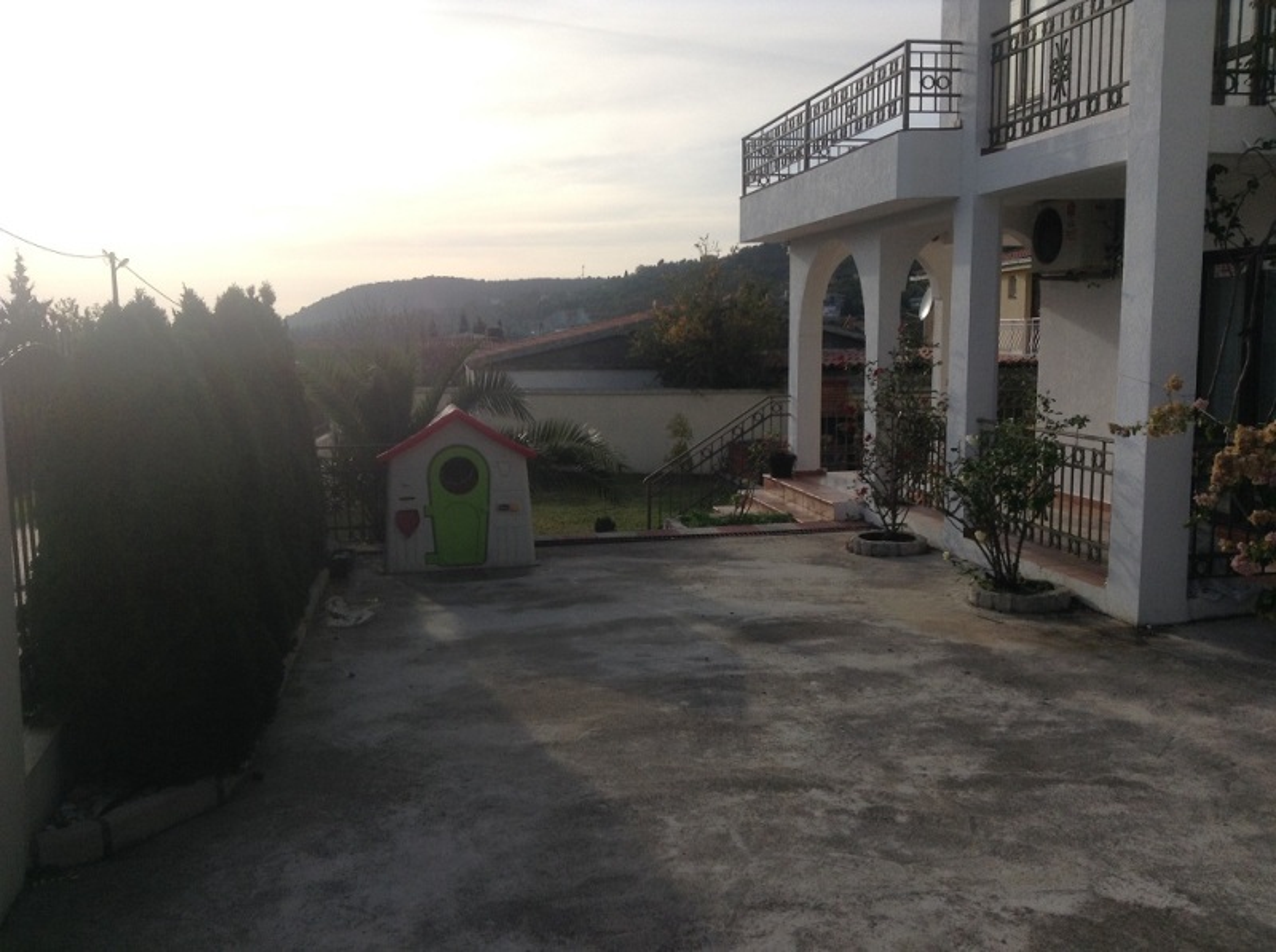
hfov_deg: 55.4
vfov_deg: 42.8
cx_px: 638
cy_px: 476
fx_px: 1214
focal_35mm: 33
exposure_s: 1/1114
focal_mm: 3.3
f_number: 2.4
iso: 32
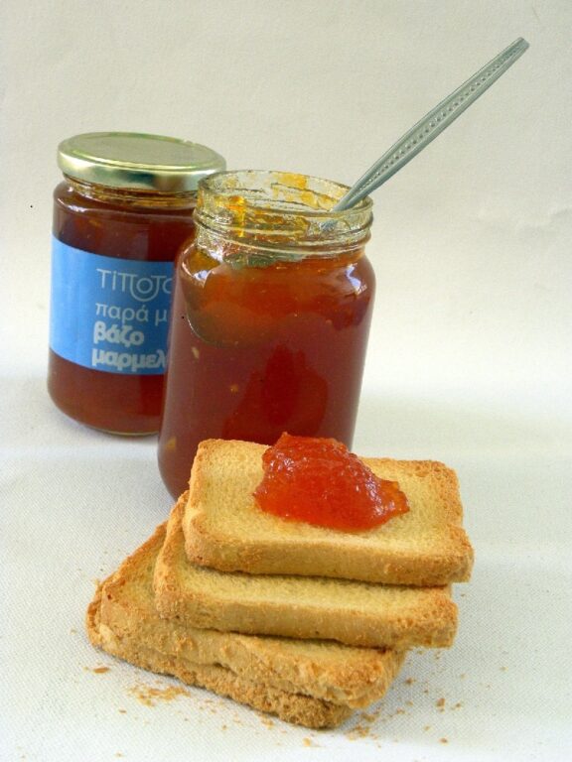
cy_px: 381
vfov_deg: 36.8
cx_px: 286
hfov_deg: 28.0
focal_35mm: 52
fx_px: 1146
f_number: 3.5
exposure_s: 1/60
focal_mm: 9.2
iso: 148
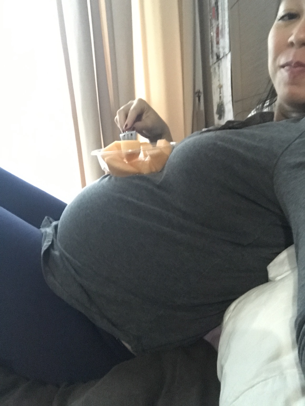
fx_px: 376
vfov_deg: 56.8
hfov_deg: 44.2
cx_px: 152
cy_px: 203
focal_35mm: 32
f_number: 2.2
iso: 1250
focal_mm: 2.87
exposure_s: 1/17
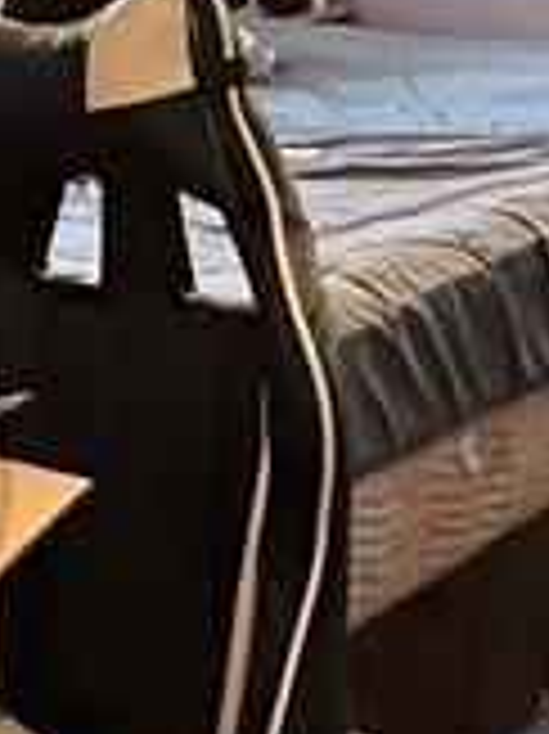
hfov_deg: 16.7
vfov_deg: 21.8
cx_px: 418
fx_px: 1863
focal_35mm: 88
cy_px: 77
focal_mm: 2.22
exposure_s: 1/60
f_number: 2.2
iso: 800
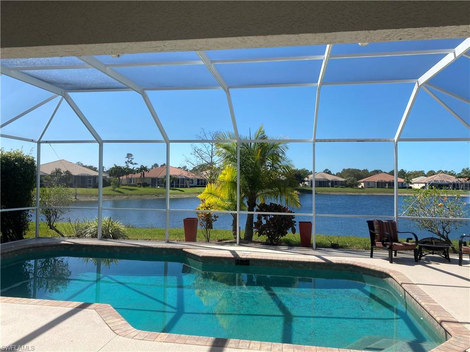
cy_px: 176
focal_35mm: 26
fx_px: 353
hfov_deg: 67.3
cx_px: 235
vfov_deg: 53.1
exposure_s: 1/2410
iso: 32
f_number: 1.8
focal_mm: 4.25
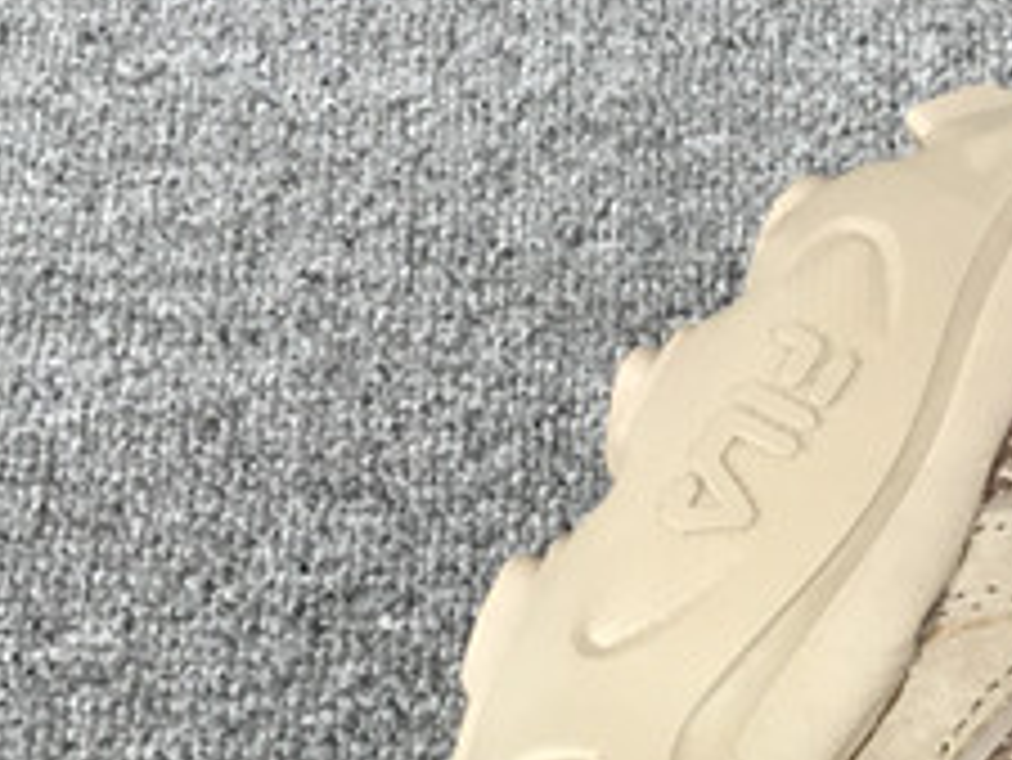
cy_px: 1127
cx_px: 1412
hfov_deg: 15.0
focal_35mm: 124
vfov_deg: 11.5
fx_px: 3627
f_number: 2.4
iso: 50
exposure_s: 1/100
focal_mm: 3.3
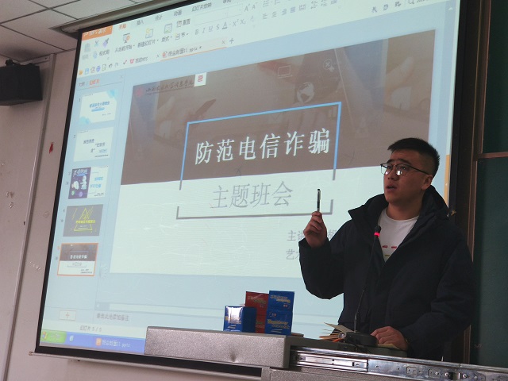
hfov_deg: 34.9
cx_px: 254
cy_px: 190
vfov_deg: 26.6
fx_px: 807
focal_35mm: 55
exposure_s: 1/50
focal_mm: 6.22
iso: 607
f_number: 2.2
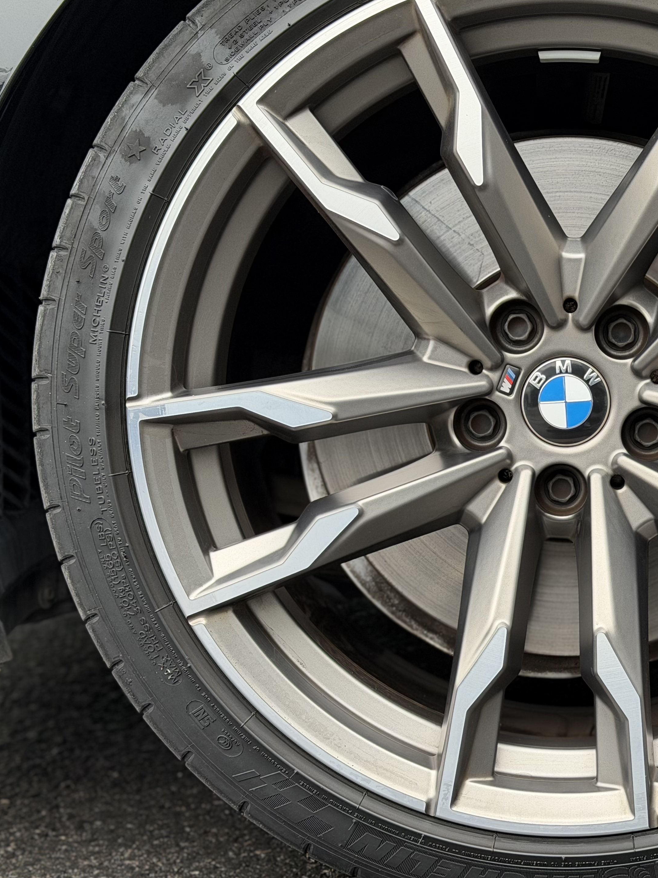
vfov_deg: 29.8
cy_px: 435
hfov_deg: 22.2
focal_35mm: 65
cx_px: 552
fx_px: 1647
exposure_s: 1/130
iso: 50
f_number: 1.78
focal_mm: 6.76
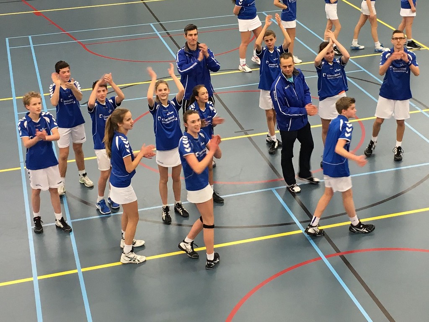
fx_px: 359
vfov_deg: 48.2
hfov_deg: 61.7
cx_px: 214
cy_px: 161
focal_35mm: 29
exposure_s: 1/33
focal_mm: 4.15
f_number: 2.2
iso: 64
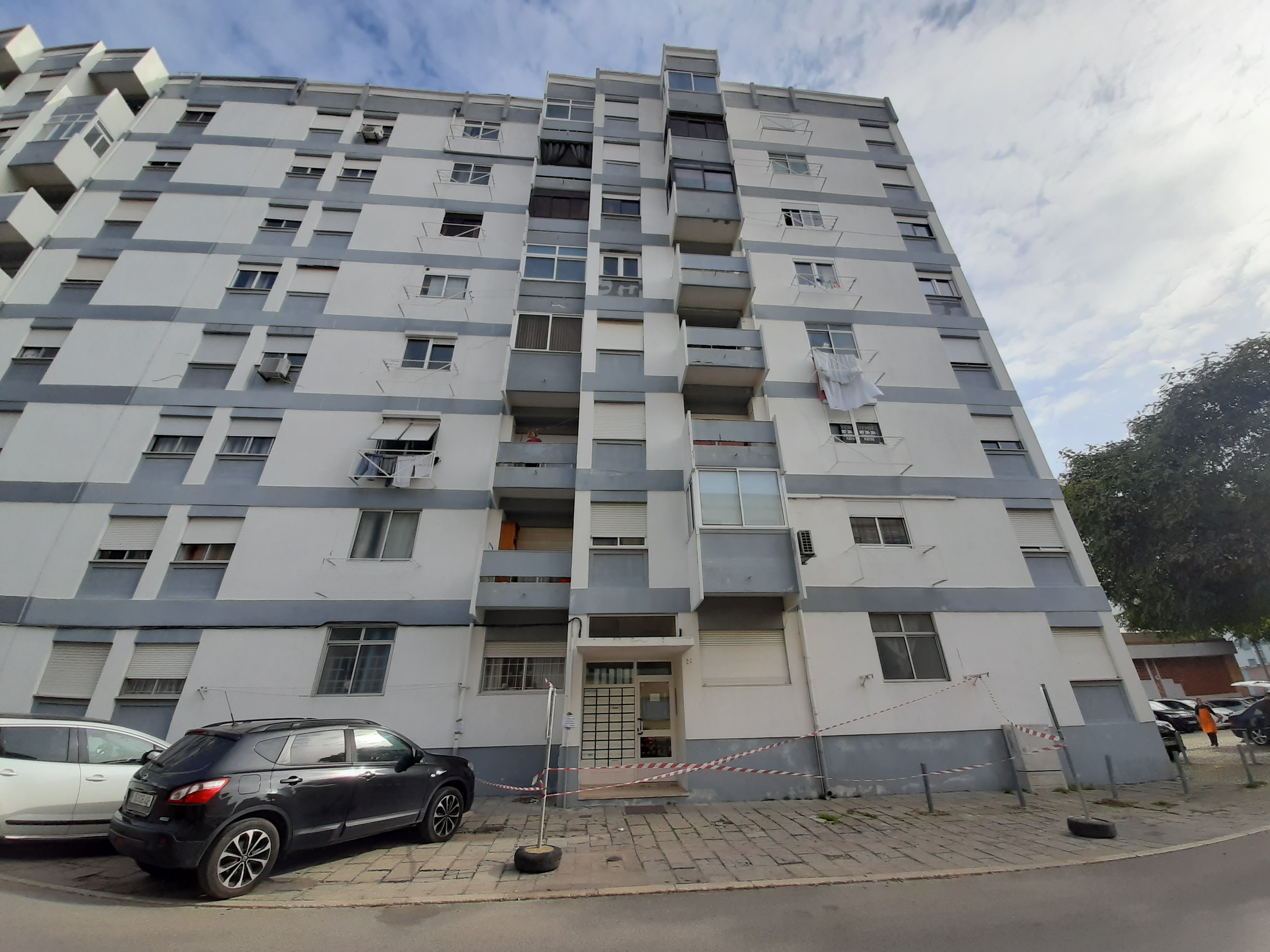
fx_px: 477
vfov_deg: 89.9
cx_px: 635
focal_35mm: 13
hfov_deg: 106.2
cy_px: 476
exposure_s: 1/1684
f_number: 2.2
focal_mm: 1.42
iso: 40
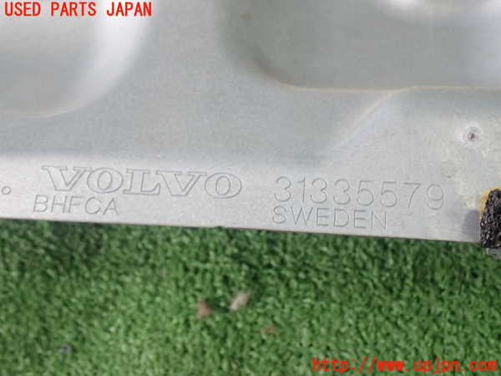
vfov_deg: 29.7
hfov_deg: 38.9
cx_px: 250
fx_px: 709
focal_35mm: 49
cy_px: 188
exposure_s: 1/50
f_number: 3.2
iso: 200
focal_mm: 8.99
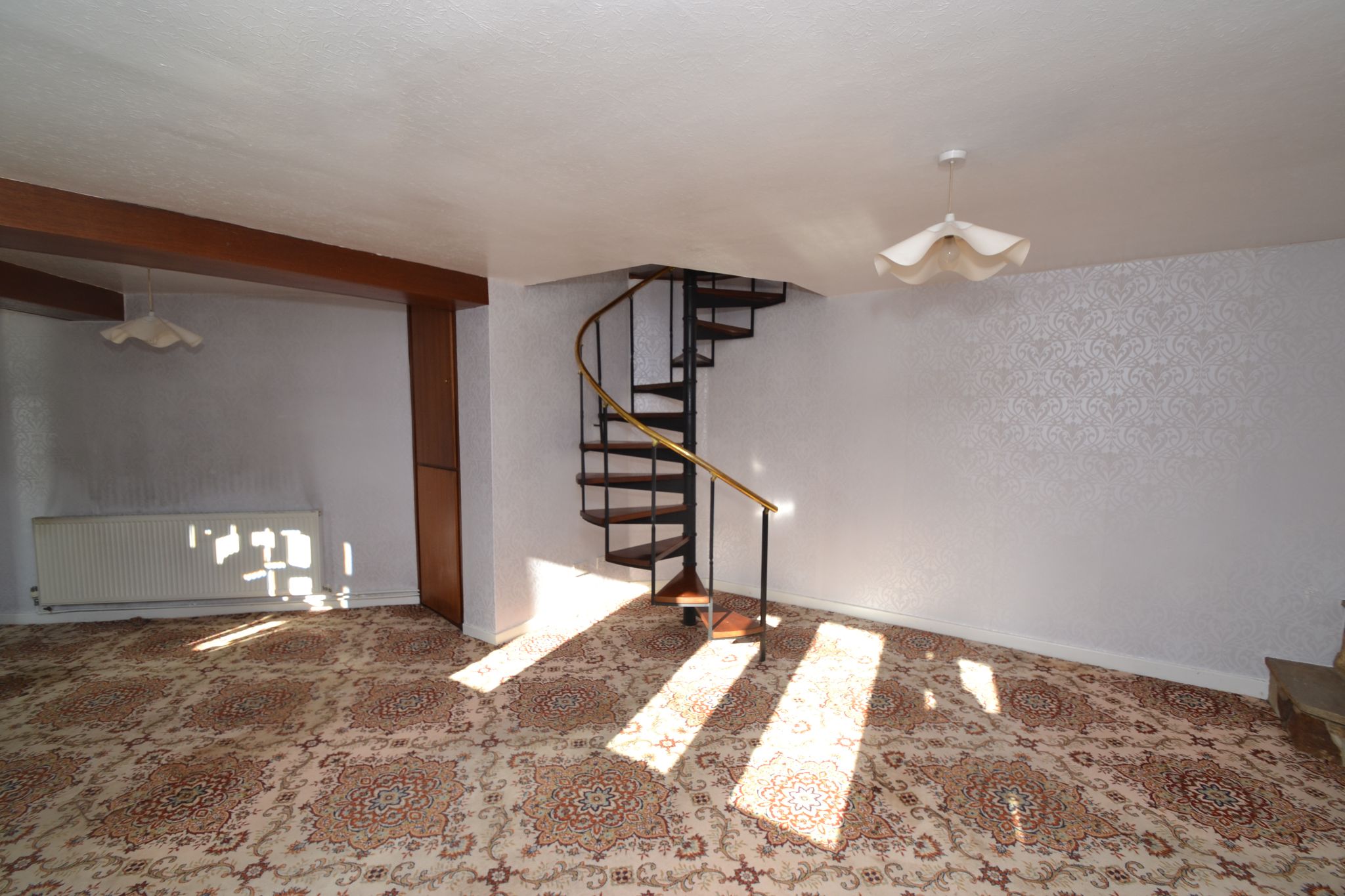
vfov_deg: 77.3
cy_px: 448
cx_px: 672
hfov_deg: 100.4
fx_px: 560
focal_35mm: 15
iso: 220
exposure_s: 1/125
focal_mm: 10
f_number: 5.6
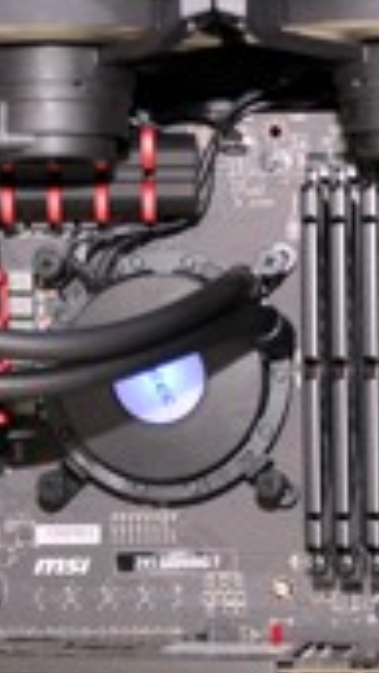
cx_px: 527
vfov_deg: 9.2
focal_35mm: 232
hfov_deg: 5.2
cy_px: 638
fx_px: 4137
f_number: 4.5
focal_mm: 34
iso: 400
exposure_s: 1/80
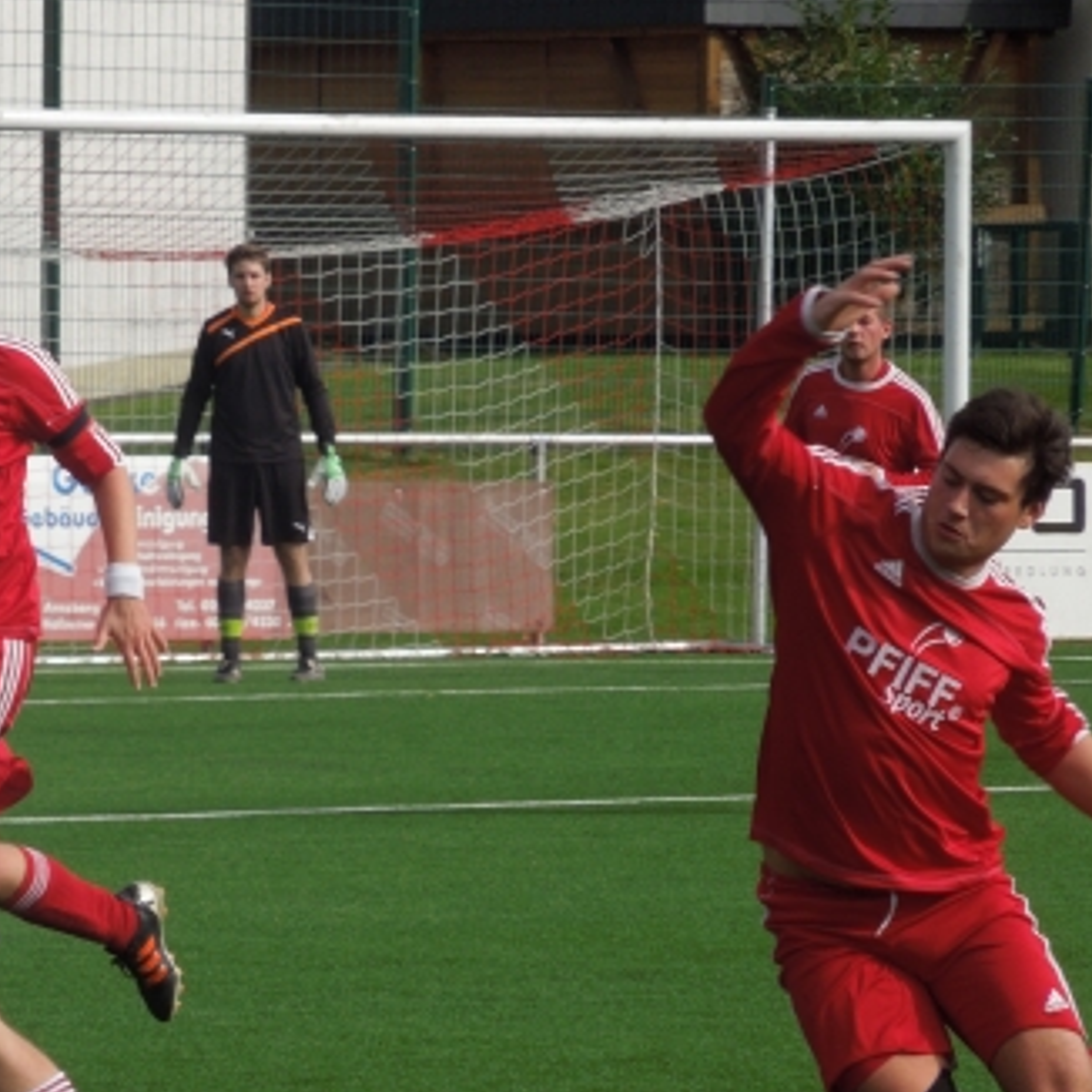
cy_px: 636
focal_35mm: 392
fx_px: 13991
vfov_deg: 4.5
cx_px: 147
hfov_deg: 4.5
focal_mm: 43.4
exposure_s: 1/500
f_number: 5.1
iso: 100
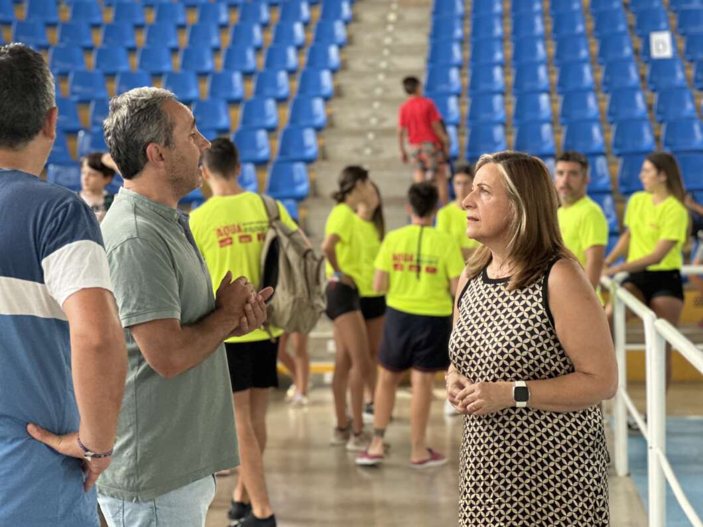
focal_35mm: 77
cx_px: 352
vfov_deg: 19.1
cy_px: 264
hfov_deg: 25.3
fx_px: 1564
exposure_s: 1/108
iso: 250
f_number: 2.8
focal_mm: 9
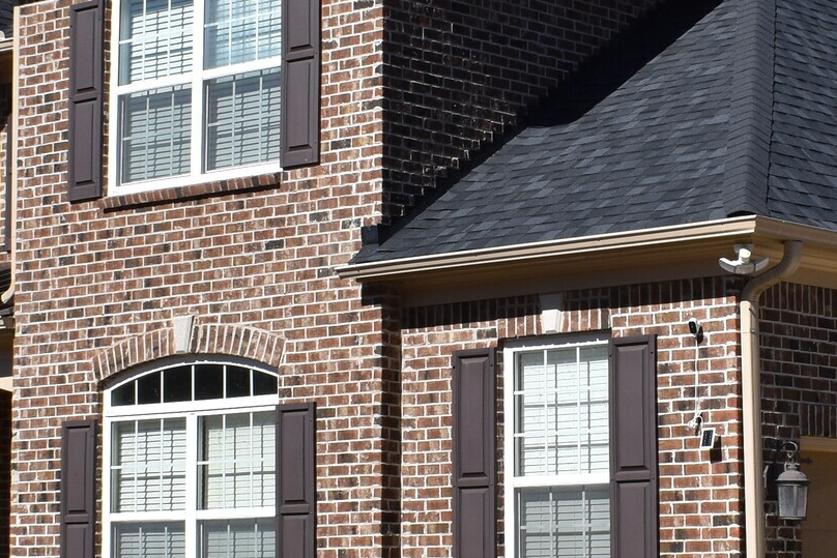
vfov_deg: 12.0
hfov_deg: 17.9
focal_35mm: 114
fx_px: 2651
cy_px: 265
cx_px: 593
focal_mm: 20
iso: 200
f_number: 11
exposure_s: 1/500
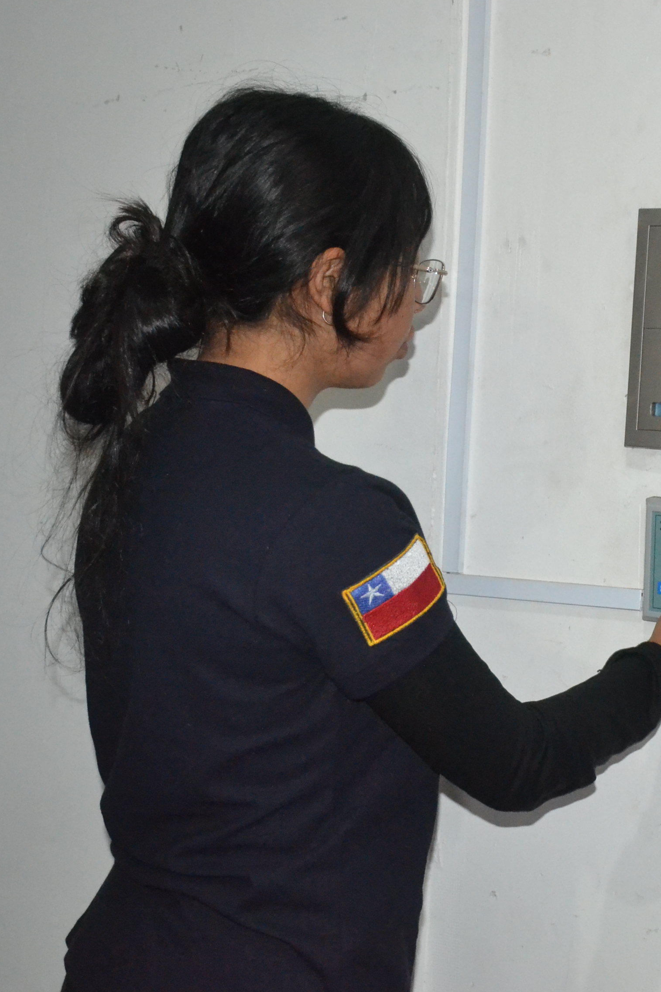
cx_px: 611
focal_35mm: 73
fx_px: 2010
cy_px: 494
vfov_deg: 27.7
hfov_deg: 18.3
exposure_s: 1/60
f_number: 4
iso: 3200
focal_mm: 32
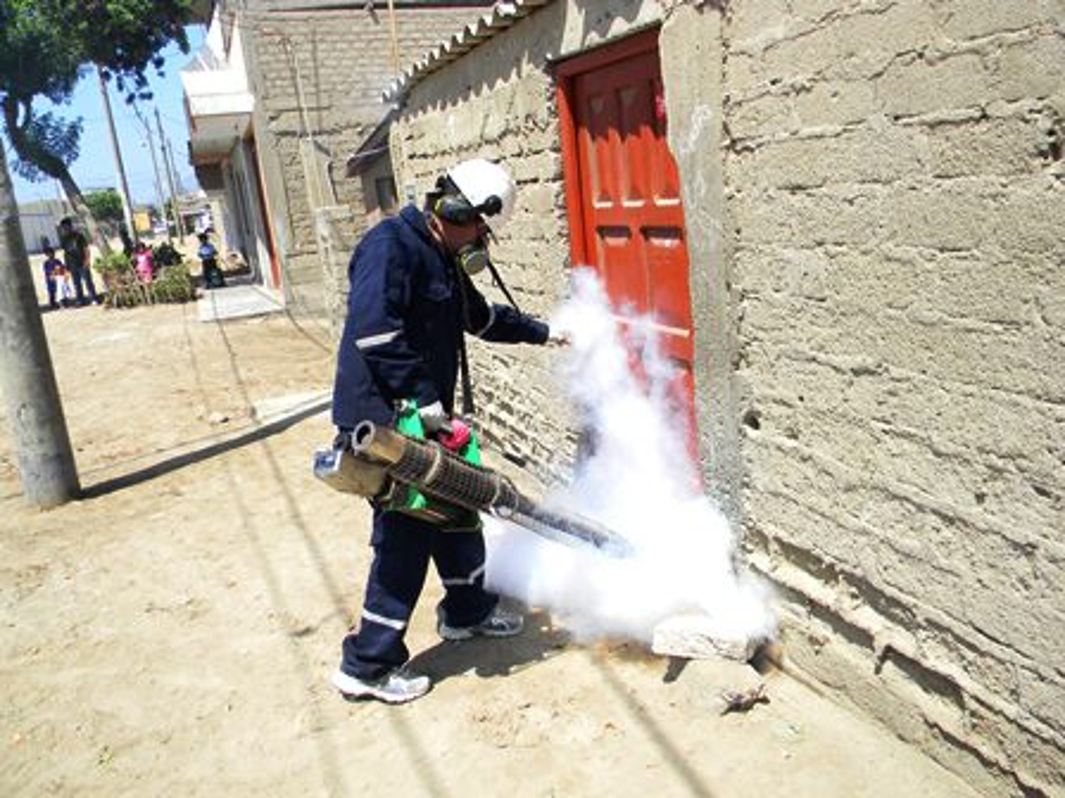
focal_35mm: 28
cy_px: 399
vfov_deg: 49.7
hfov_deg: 63.4
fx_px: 861
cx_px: 532
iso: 80
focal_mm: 5
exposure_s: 1/443
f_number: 3.5
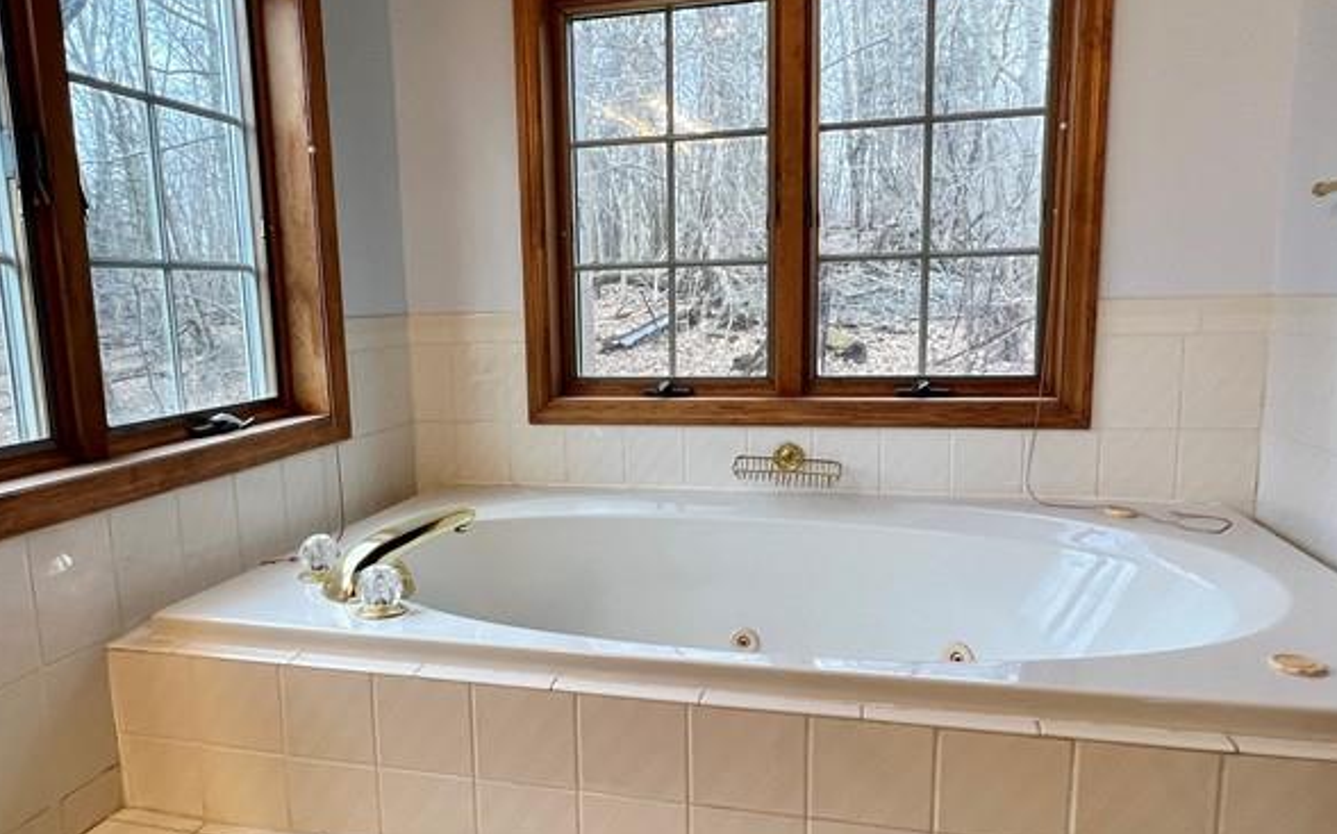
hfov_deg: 74.6
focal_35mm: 24
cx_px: 603
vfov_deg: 51.0
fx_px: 874
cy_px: 445
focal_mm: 1.57
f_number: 1.8
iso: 100
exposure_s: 1/120
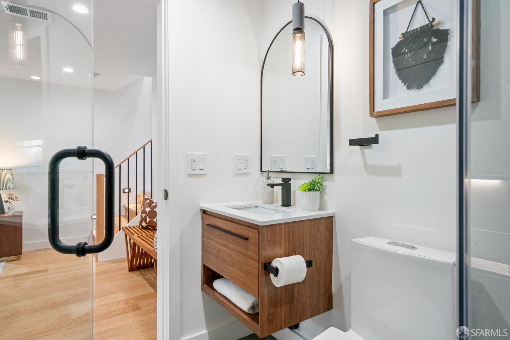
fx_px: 283
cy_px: 170
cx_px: 255
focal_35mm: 20
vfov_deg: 61.9
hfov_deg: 84.0
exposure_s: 1/6
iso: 640
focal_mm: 20
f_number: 10
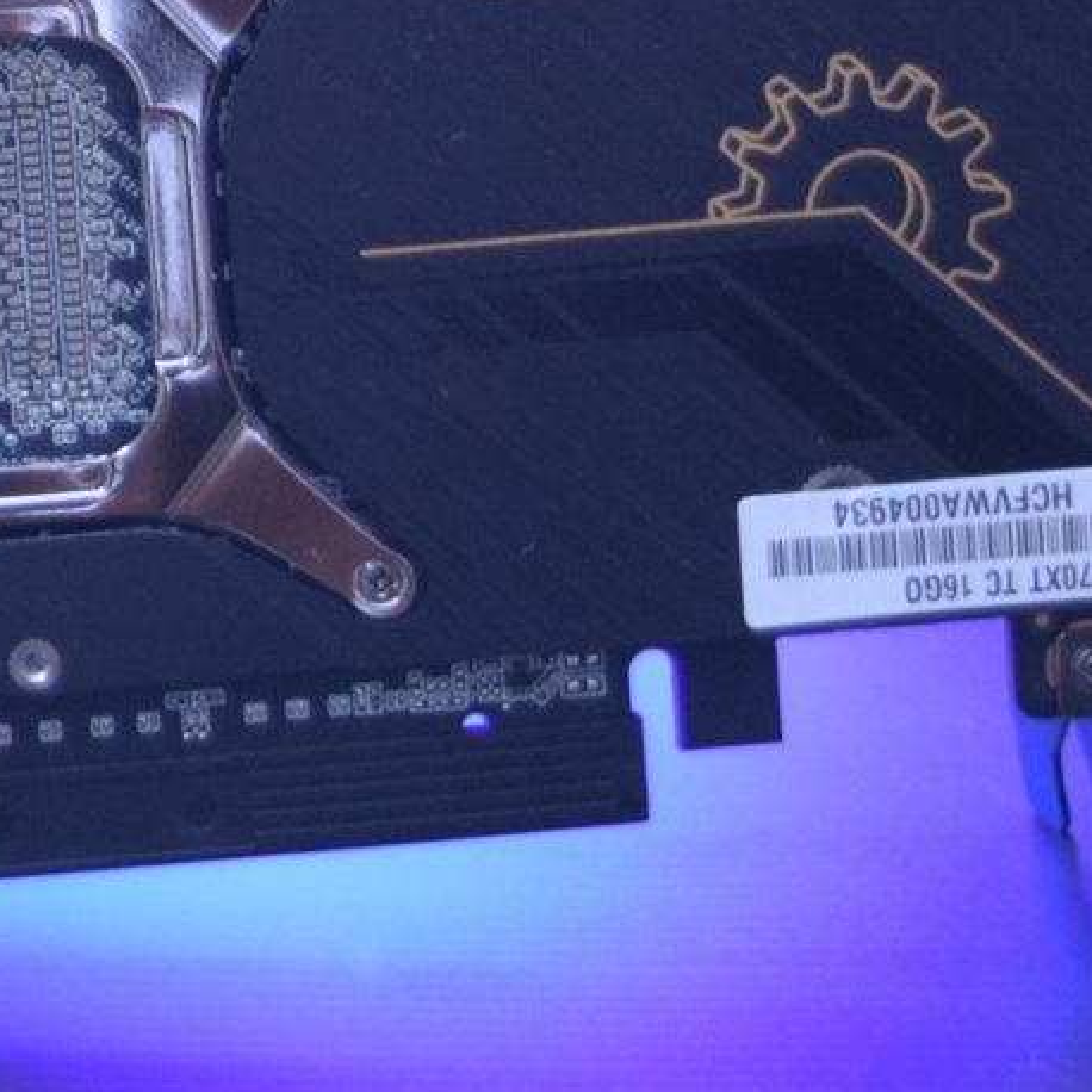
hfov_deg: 9.4
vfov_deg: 9.7
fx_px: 6353
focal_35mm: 178
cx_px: -887
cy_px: -23
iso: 1600
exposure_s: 1/10
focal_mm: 32
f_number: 5
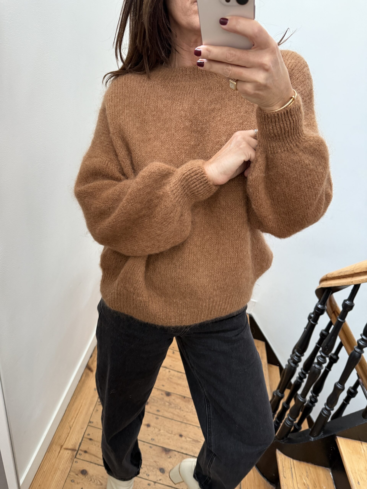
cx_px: 184
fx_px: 339
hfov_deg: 56.8
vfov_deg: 71.6
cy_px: 244
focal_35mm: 24
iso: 320
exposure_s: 1/60
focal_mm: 6.76
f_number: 1.78
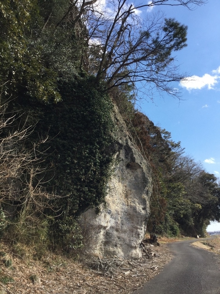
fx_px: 263
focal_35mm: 31
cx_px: 110
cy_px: 147
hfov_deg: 45.4
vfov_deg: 58.4
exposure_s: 1/823
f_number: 2.4
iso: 25
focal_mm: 3.3
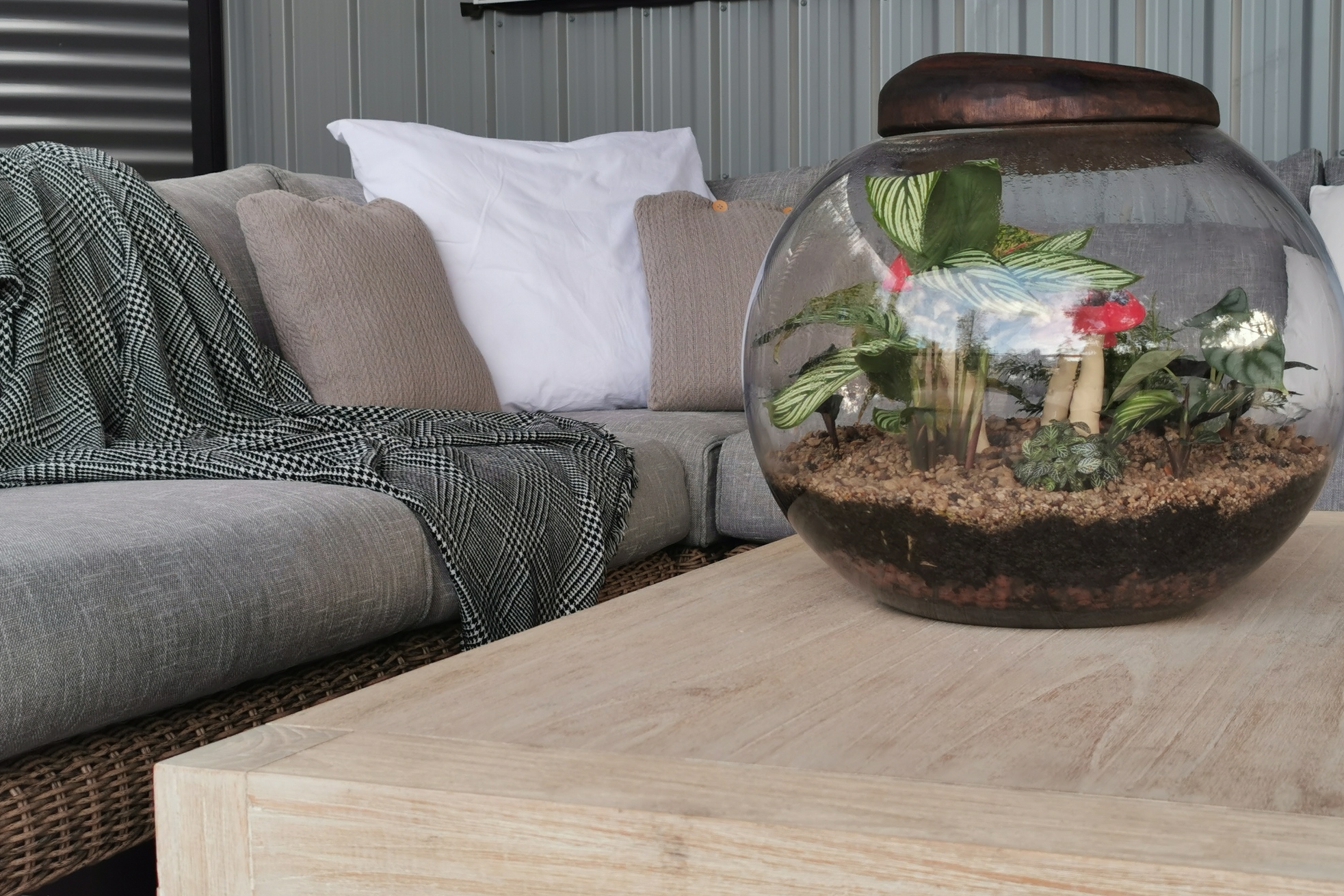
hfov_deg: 36.9
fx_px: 2016
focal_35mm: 54
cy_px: 460
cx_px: 666
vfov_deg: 25.1
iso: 50
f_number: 1.6
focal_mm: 5.56
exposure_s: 1/125
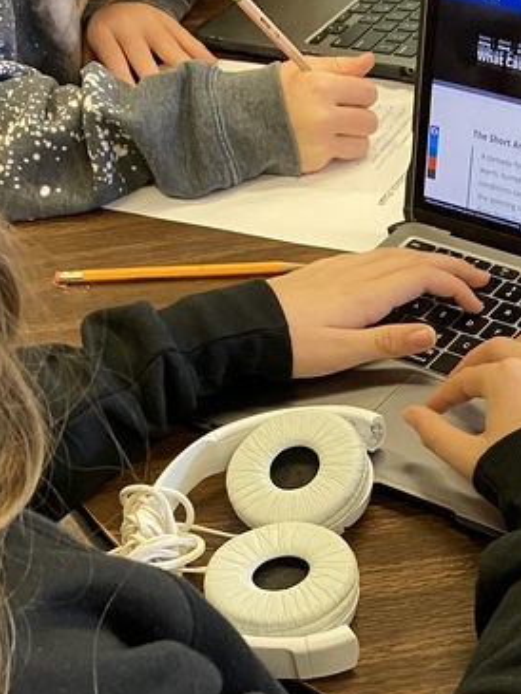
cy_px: 599
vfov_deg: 26.0
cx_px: 542
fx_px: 1464
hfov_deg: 19.5
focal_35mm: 73
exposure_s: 1/60
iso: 200
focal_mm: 4.25
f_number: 1.8
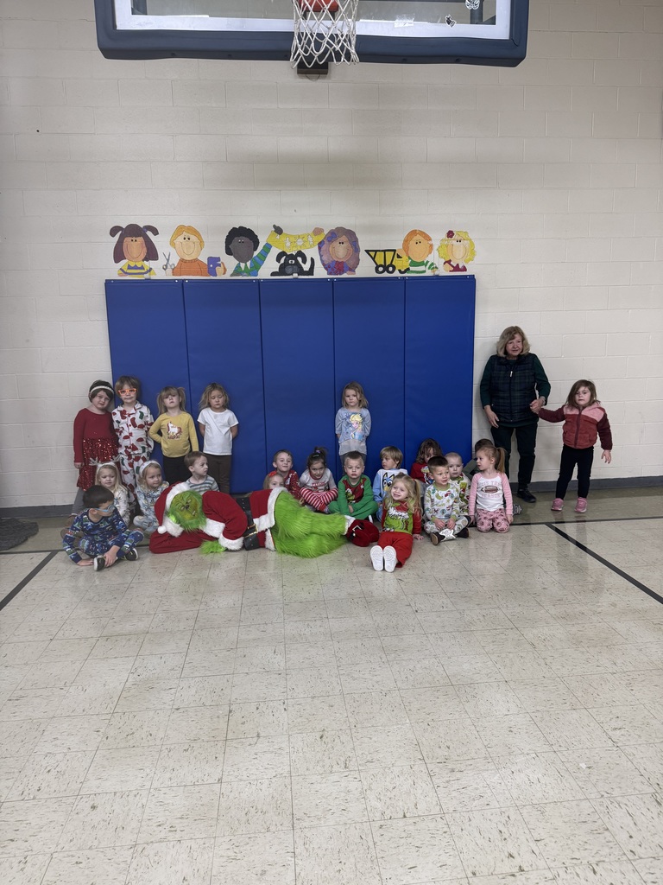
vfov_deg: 71.6
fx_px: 613
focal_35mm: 24
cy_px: 442
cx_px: 332
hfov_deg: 56.8
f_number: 1.78
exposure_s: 1/60
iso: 200
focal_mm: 6.76
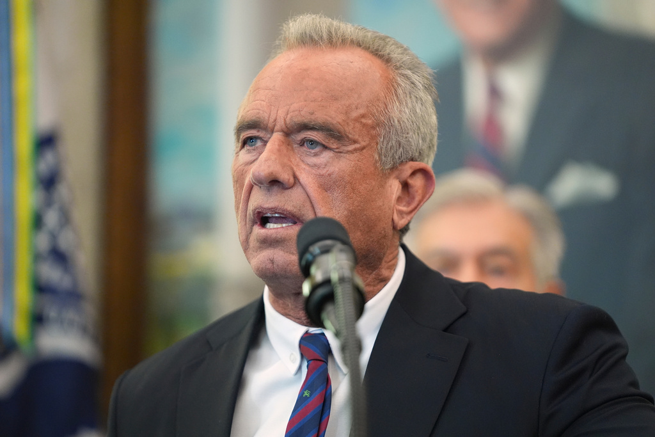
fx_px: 3639
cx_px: 328
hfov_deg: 10.3
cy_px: 218
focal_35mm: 200
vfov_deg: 6.9
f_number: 2.8
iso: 4000
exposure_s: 1/160
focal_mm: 200
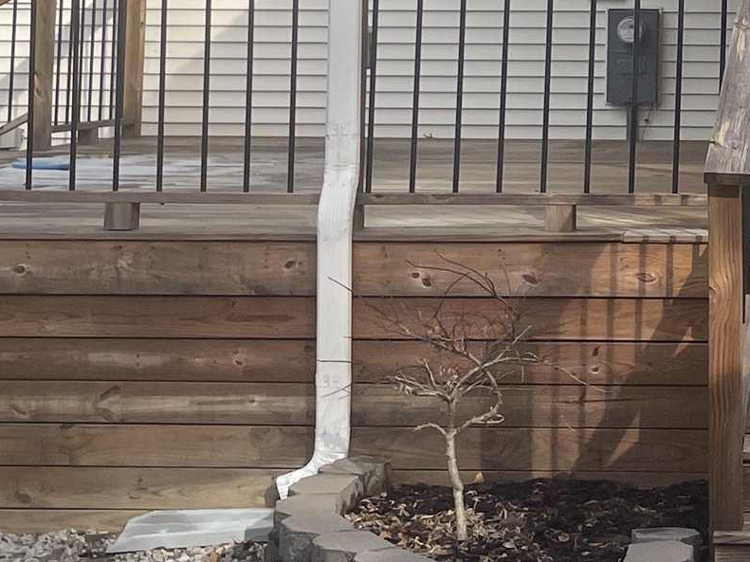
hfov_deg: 18.6
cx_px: 854
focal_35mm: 101
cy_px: -75
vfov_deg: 14.3
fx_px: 2188
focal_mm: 4.2
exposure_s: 1/2174
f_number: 1.6
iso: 32
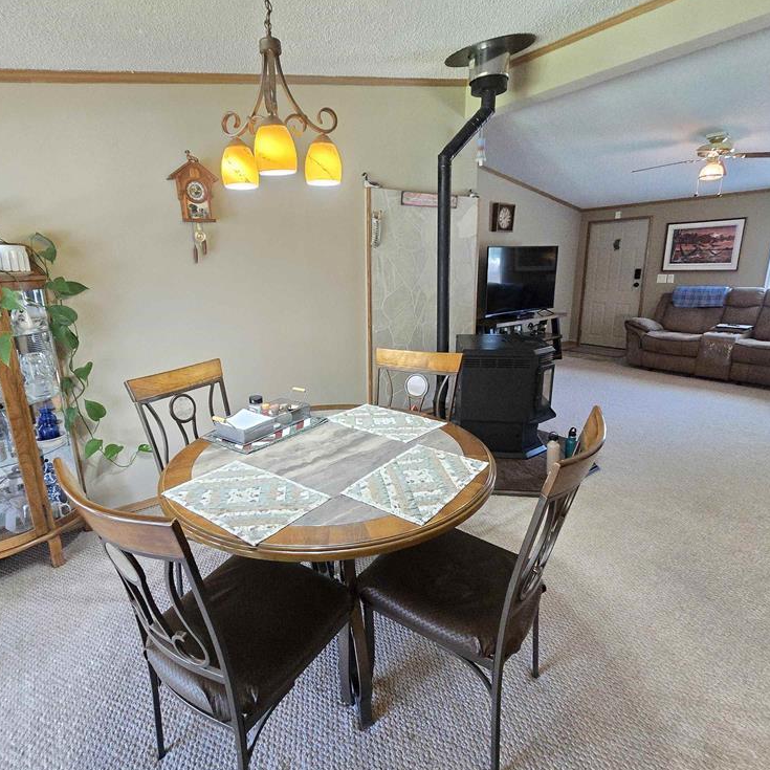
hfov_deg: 87.3
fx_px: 403
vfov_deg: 87.4
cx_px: 354
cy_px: 375
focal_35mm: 16
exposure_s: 1/60
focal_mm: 2.2
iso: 1000
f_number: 2.2
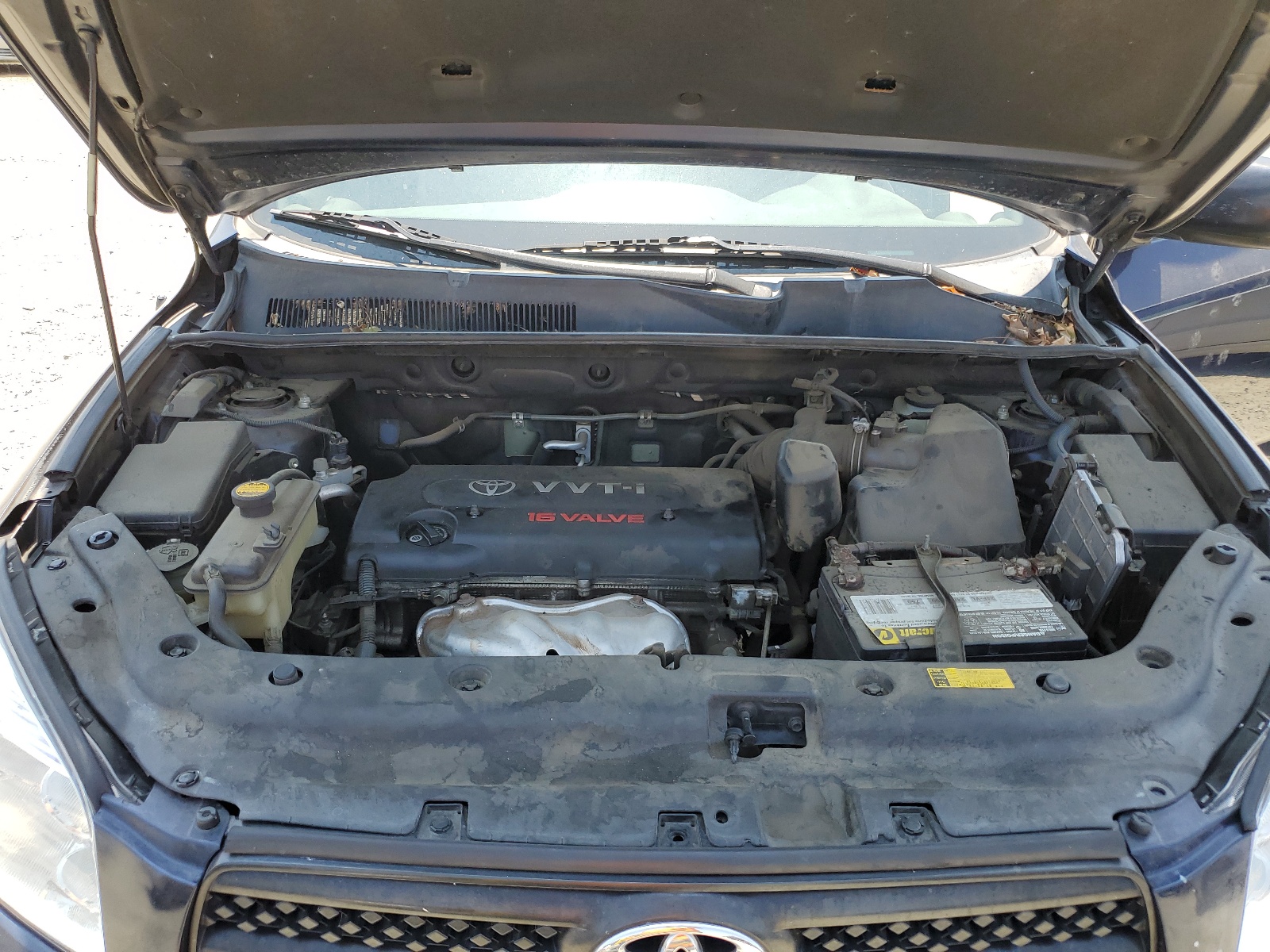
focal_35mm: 26
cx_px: 635
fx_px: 954
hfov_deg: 67.3
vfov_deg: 53.1
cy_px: 476
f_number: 1.5
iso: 50
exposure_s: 1/769
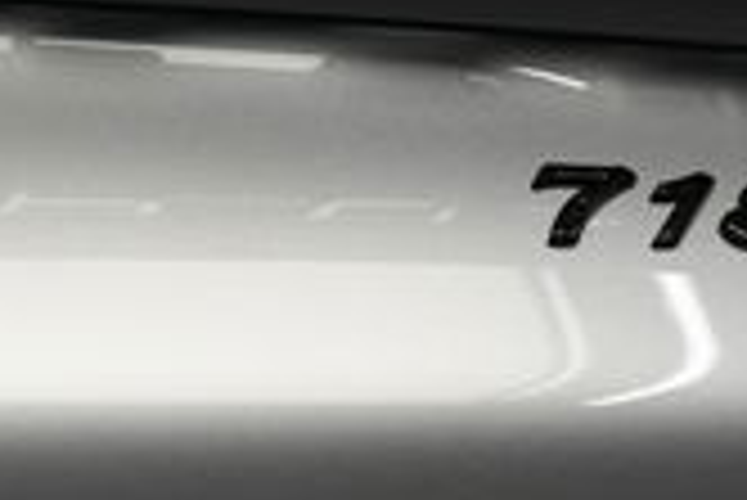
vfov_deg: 8.5
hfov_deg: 12.3
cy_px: 189
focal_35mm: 162
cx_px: 927
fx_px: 3364
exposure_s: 1/40
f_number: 5
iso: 800
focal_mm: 35
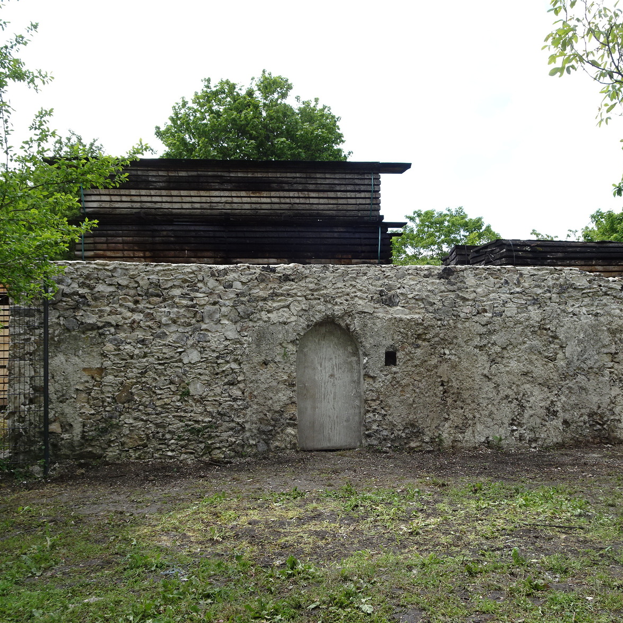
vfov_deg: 46.0
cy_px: 326
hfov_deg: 45.9
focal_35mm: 36
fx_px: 733
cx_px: 362
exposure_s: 1/320
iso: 80
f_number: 3.5
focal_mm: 4.92
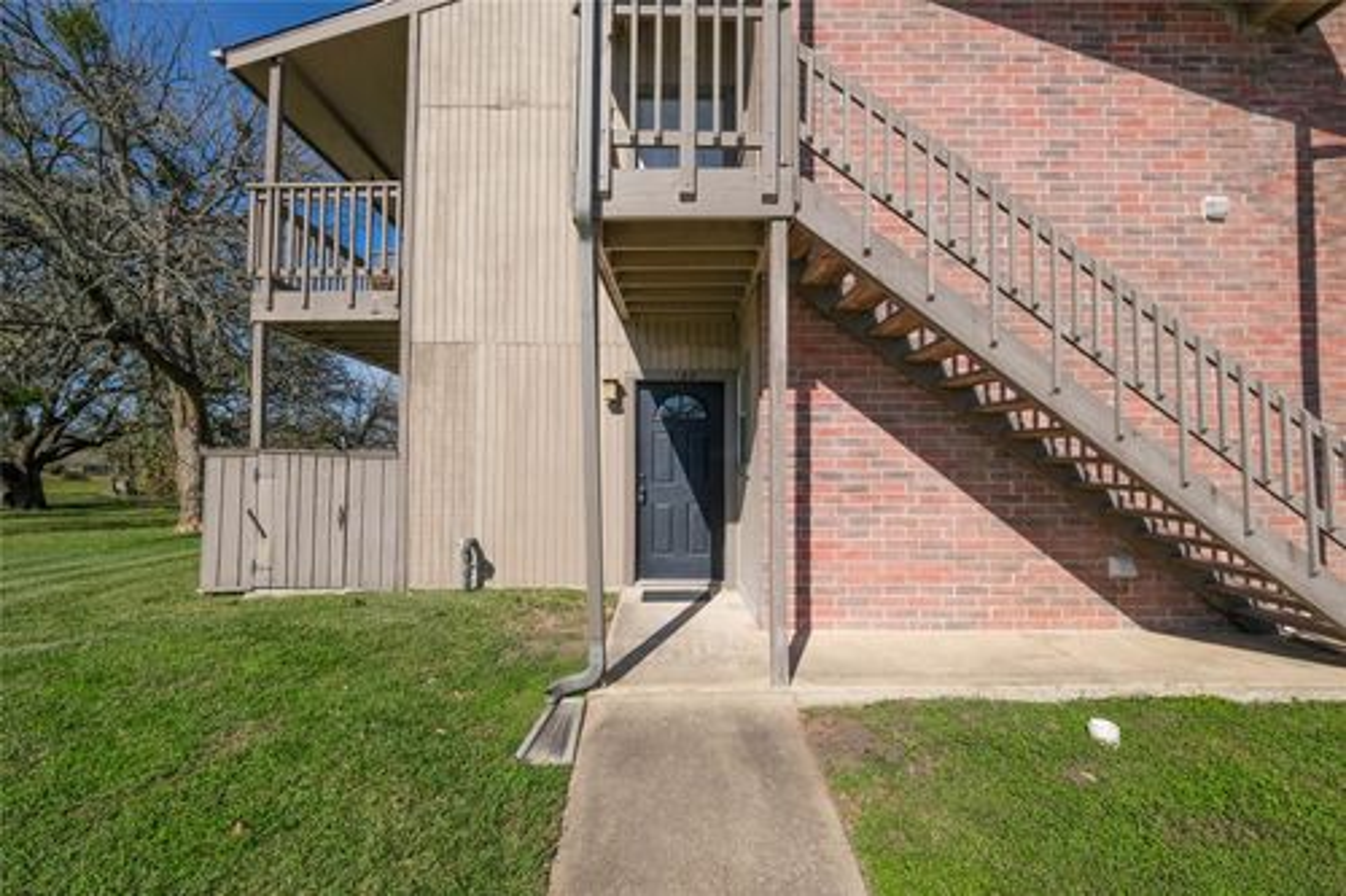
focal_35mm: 15
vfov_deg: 77.3
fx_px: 561
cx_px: 673
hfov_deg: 100.4
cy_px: 448
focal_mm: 10
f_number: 8
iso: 200
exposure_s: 1/500
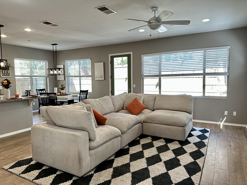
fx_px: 171
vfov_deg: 56.8
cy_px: 92
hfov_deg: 71.6
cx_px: 124
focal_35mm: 24
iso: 160
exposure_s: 1/149
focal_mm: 6.86
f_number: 1.78
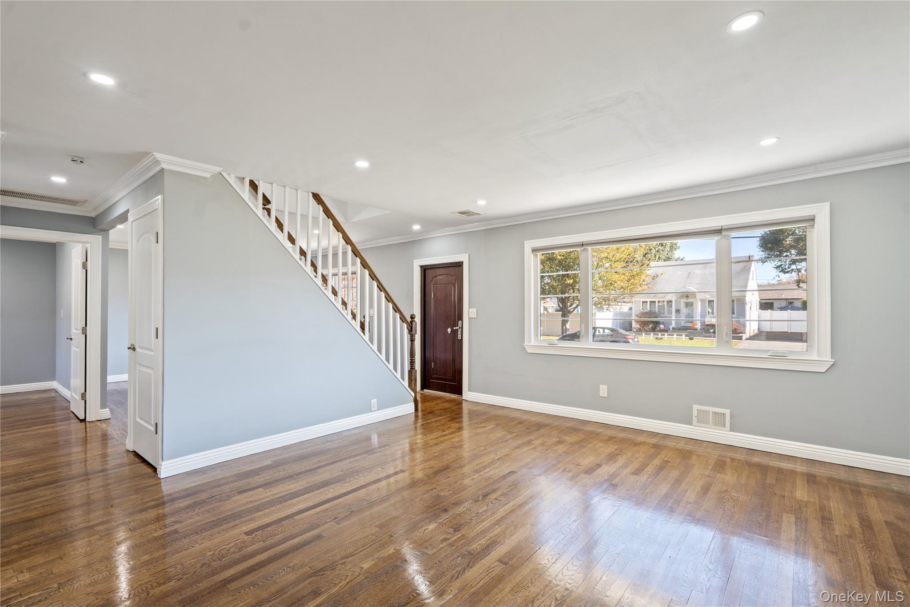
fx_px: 404
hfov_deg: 96.7
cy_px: 304
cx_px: 455
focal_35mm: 16
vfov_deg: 73.7
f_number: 5.6
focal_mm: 16
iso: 200
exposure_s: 1/10
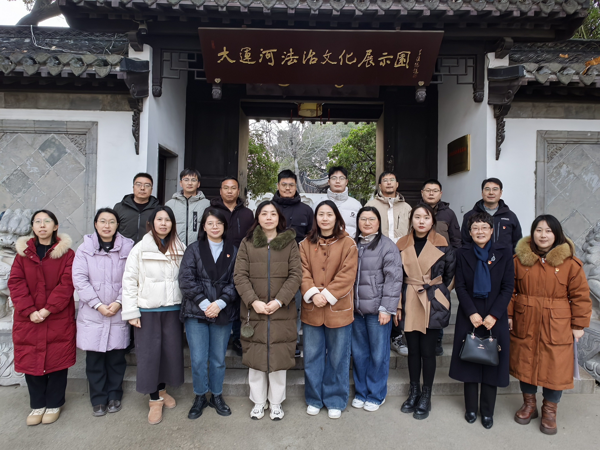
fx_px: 364
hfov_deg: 79.0
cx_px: 300
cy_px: 225
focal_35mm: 21
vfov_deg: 63.4
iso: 250
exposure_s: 1/50
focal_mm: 1.76
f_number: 2.2
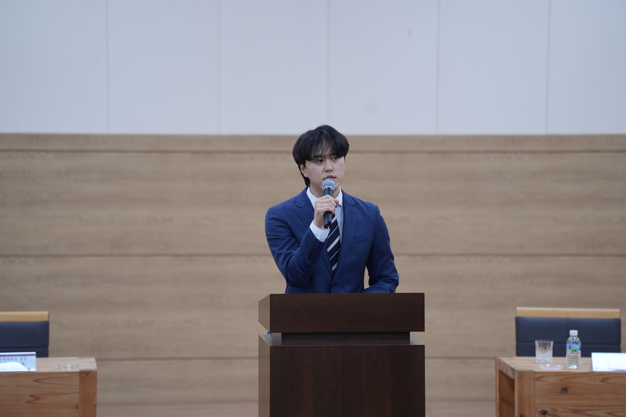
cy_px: 208
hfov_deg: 10.3
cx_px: 313
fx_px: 3478
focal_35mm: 200
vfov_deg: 6.9
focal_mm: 200
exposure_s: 1/125
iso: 500
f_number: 2.8
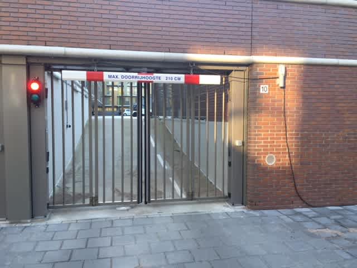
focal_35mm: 29
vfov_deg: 48.2
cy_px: 134
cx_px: 178
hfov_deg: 61.7
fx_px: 299
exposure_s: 1/120
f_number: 2.2
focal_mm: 4.2
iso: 50
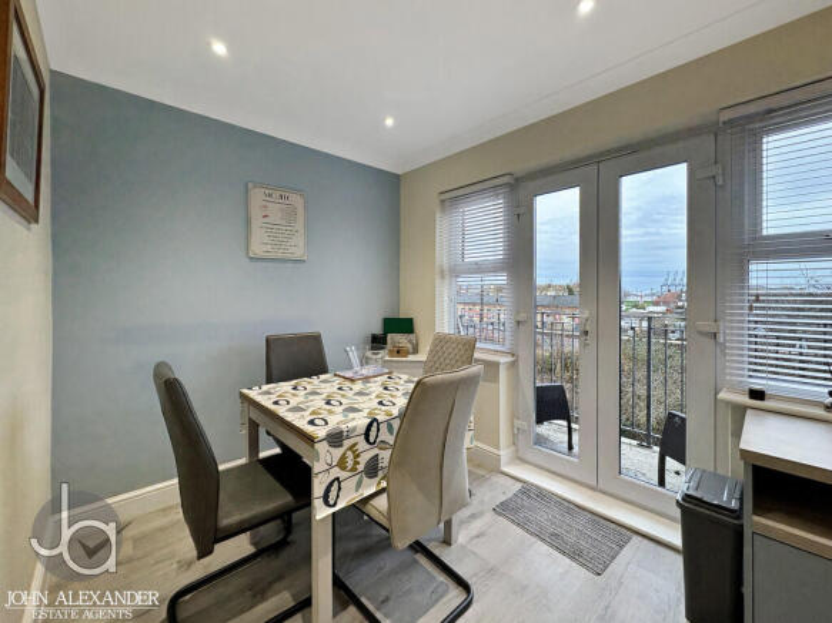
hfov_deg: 102.1
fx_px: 336
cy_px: 312
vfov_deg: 85.7
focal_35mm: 14
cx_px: 416
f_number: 2.2
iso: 100
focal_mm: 2.22
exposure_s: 1/117
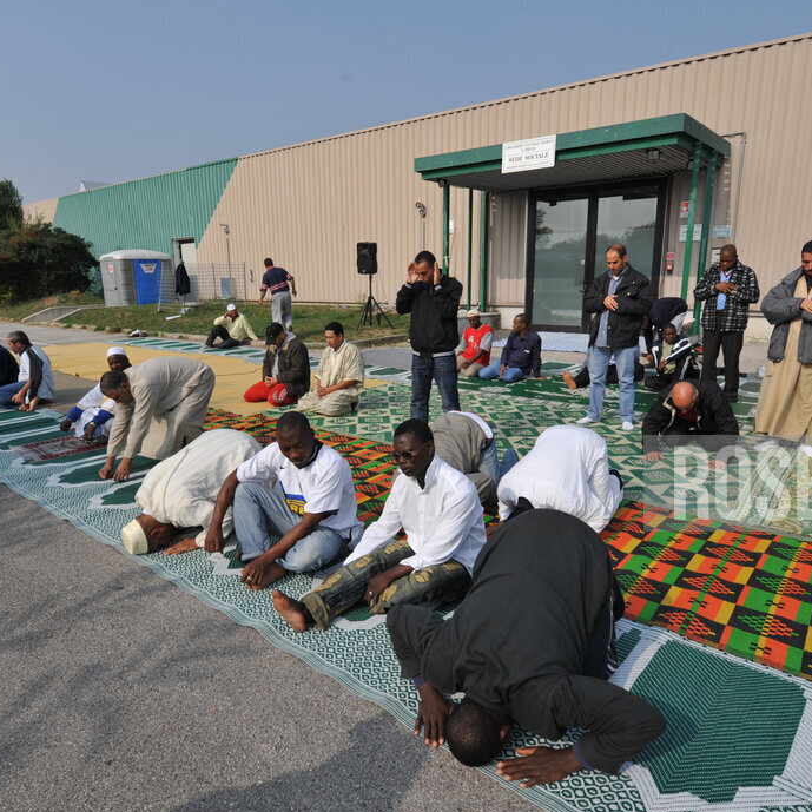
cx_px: 383
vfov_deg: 65.0
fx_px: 637
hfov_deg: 65.0
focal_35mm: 24
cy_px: 412
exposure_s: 1/500
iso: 200
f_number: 11
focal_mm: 18
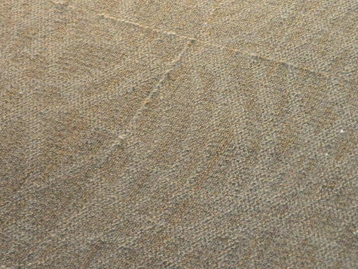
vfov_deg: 12.0
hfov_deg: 16.0
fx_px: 1272
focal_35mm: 123
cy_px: 70
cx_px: 256
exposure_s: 1/50
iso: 400
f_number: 3.8
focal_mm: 10.2
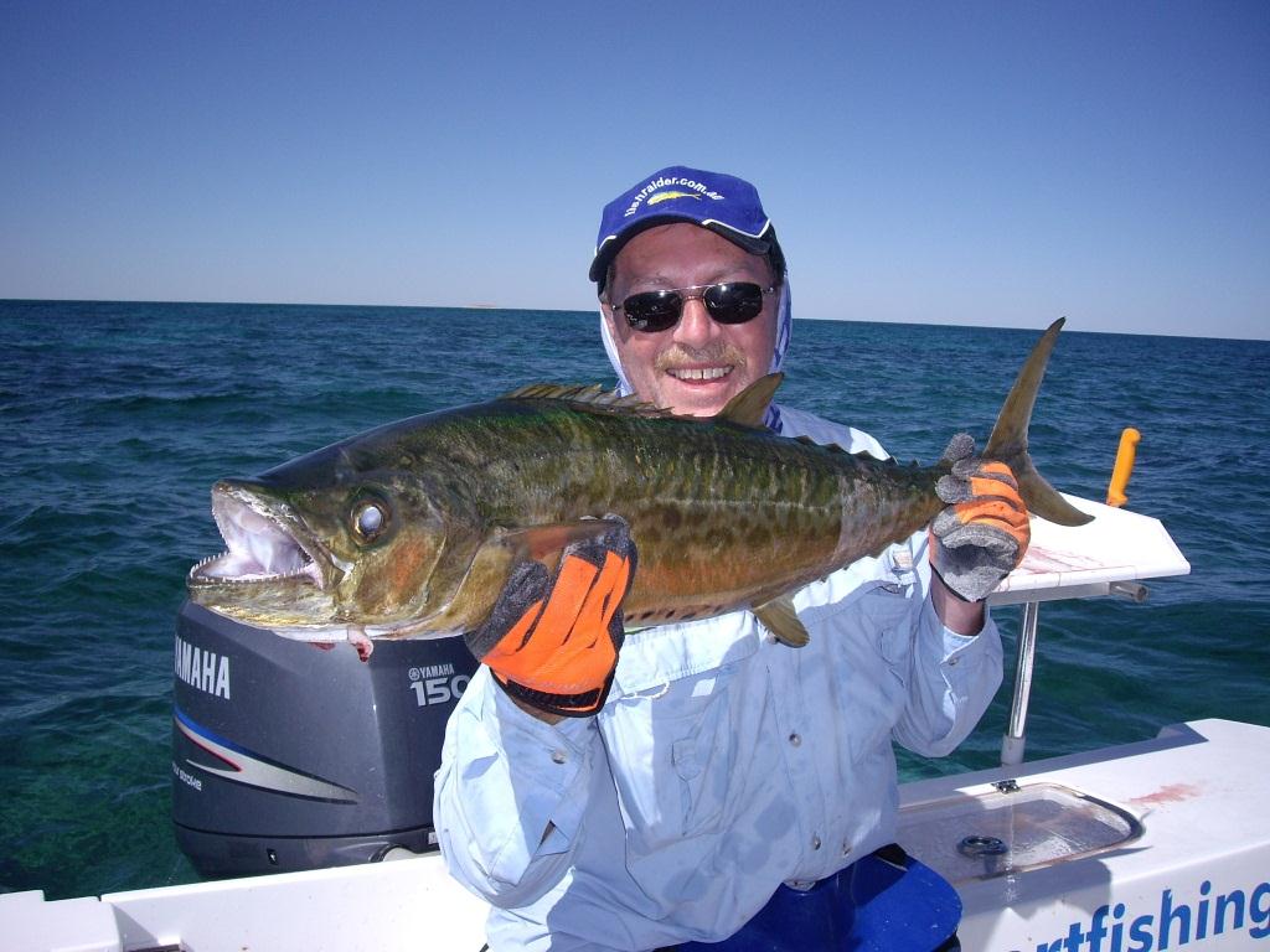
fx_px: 1394
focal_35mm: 38
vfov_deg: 37.7
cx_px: 635
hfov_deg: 49.0
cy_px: 476
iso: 64
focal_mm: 6.2
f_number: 4.3
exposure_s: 1/1000
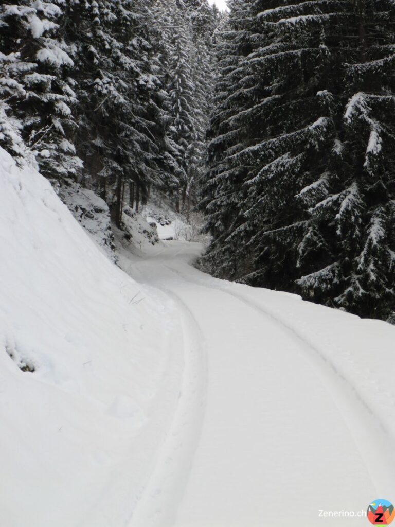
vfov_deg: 34.9
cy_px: 264
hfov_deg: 26.6
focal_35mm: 55
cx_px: 198
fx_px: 837
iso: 100
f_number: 4.9
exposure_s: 1/200
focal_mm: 9.8
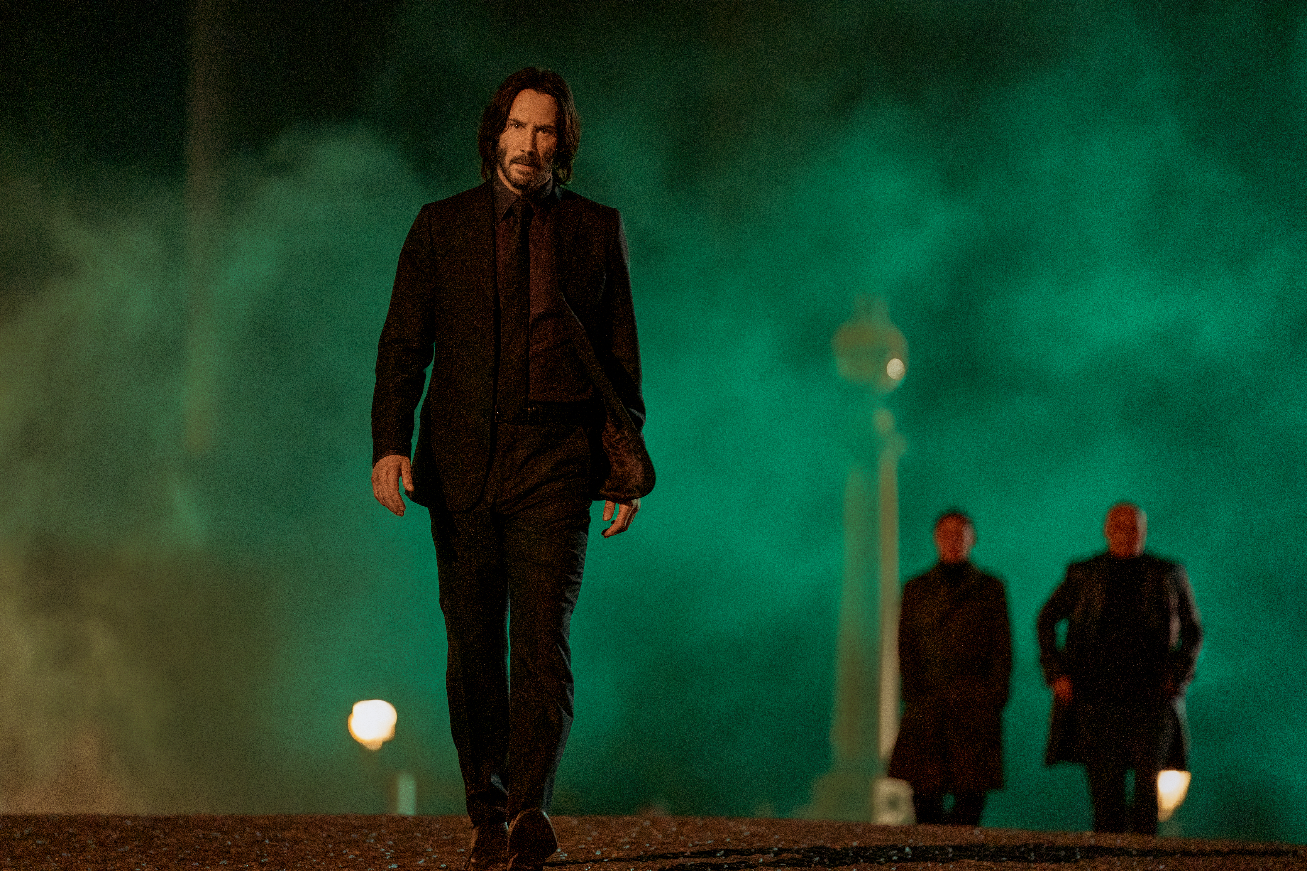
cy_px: 436
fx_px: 6789
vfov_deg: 7.3
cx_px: 654
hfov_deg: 11.0
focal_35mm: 187
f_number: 2.8
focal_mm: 187
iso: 2000
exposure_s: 1/200
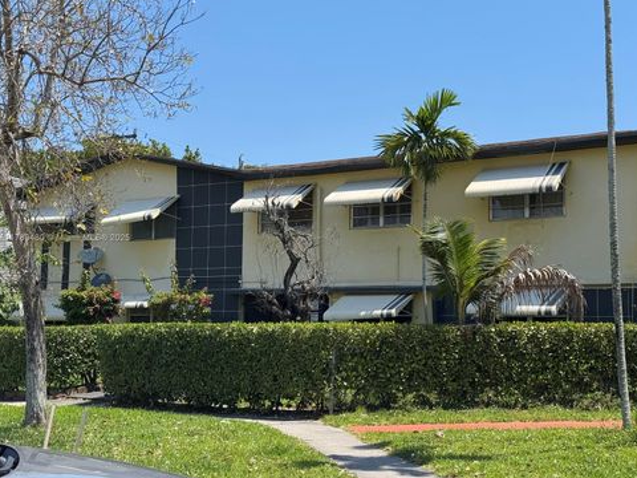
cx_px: 329
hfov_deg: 38.2
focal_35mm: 50
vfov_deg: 29.1
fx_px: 920
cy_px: 238
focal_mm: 6.76
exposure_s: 1/3096
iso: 64
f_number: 1.78
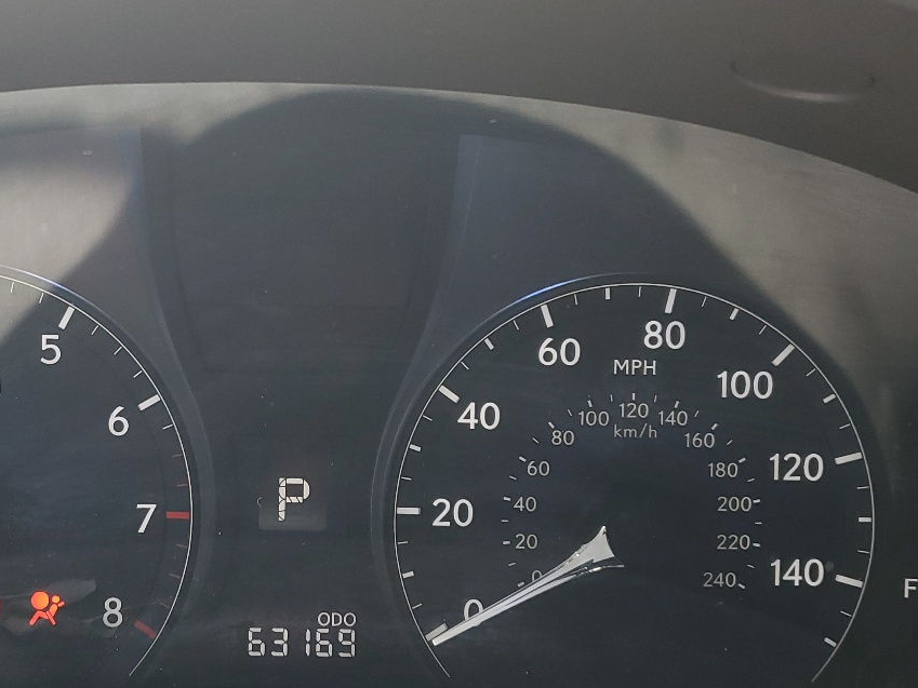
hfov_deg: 38.4
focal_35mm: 49
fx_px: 1300
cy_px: 380
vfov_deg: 29.7
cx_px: 302
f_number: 1.5
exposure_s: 1/120
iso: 56
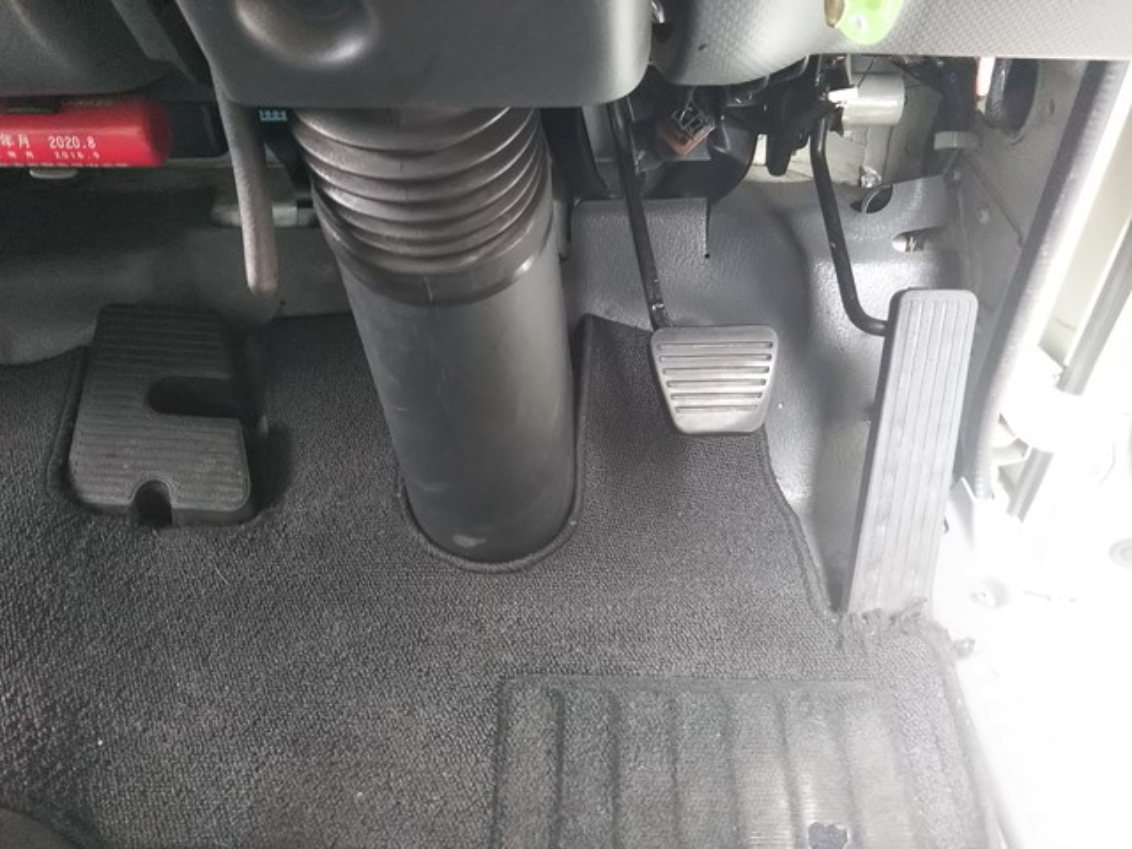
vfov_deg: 46.8
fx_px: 981
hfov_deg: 60.0
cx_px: 566
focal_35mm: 30
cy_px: 424
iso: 200
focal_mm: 4
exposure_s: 1/30
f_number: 2.2
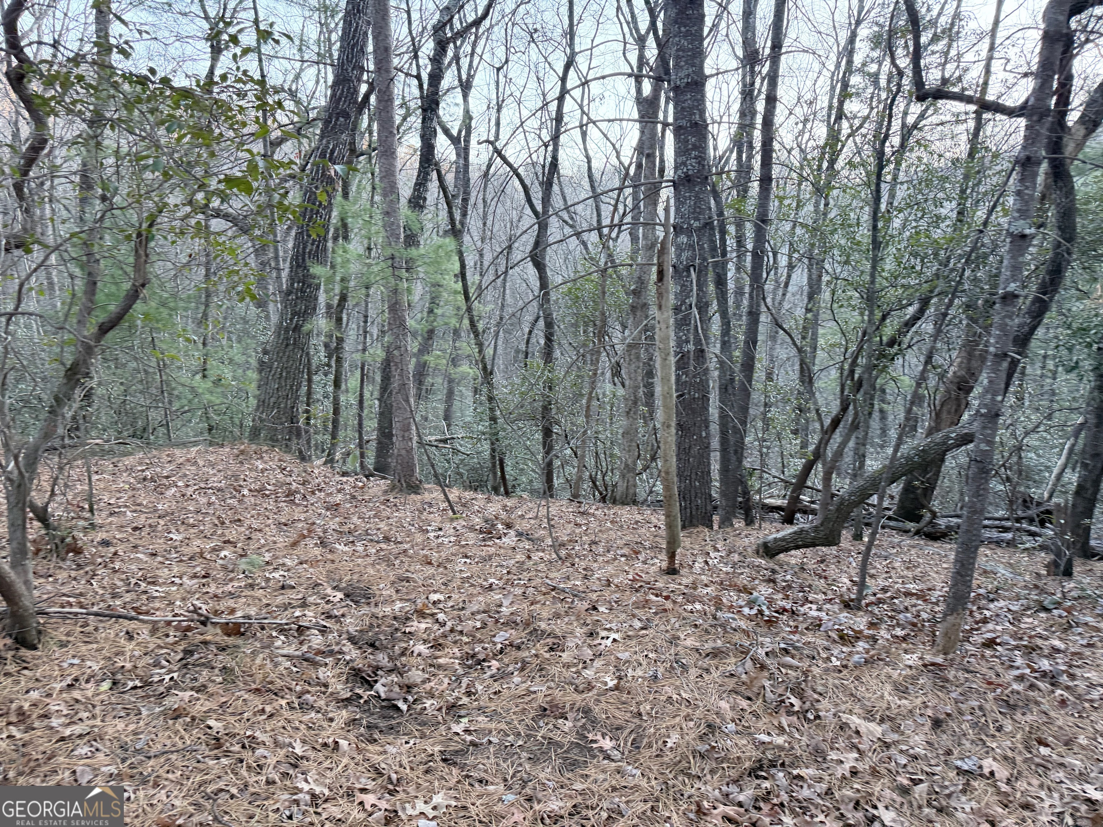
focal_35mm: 24
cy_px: 414
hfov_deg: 71.6
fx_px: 765
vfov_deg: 56.8
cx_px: 552
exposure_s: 1/128
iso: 200
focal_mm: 6.76
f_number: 1.78
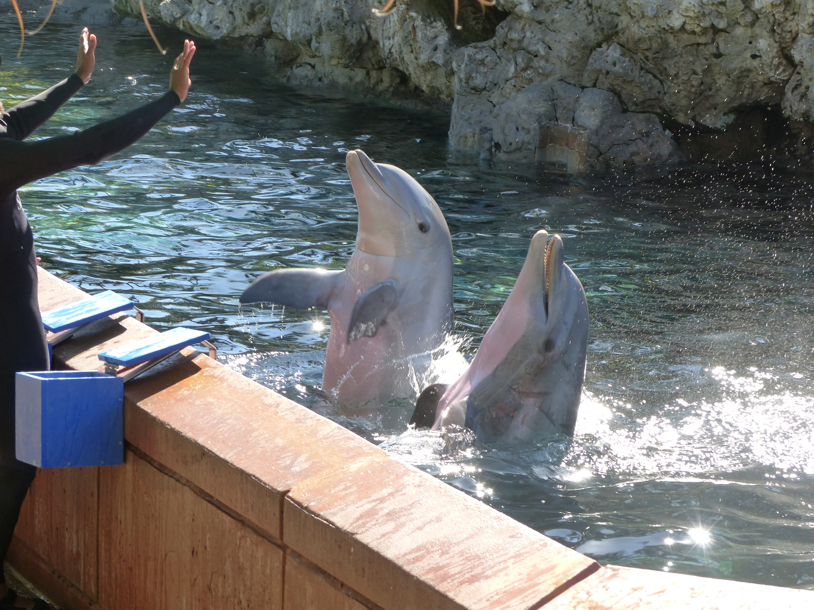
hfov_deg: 14.8
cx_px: 407
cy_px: 305
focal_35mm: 133
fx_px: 3128
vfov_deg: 11.1
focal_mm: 23.9
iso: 200
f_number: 4
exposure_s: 1/320
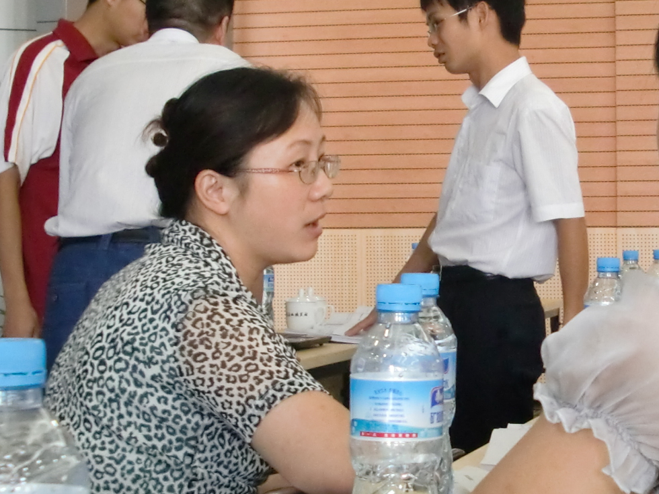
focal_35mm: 94
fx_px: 1790
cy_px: 272
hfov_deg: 20.5
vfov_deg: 15.7
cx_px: 559
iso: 500
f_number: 2.8
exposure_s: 1/60
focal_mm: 6.3
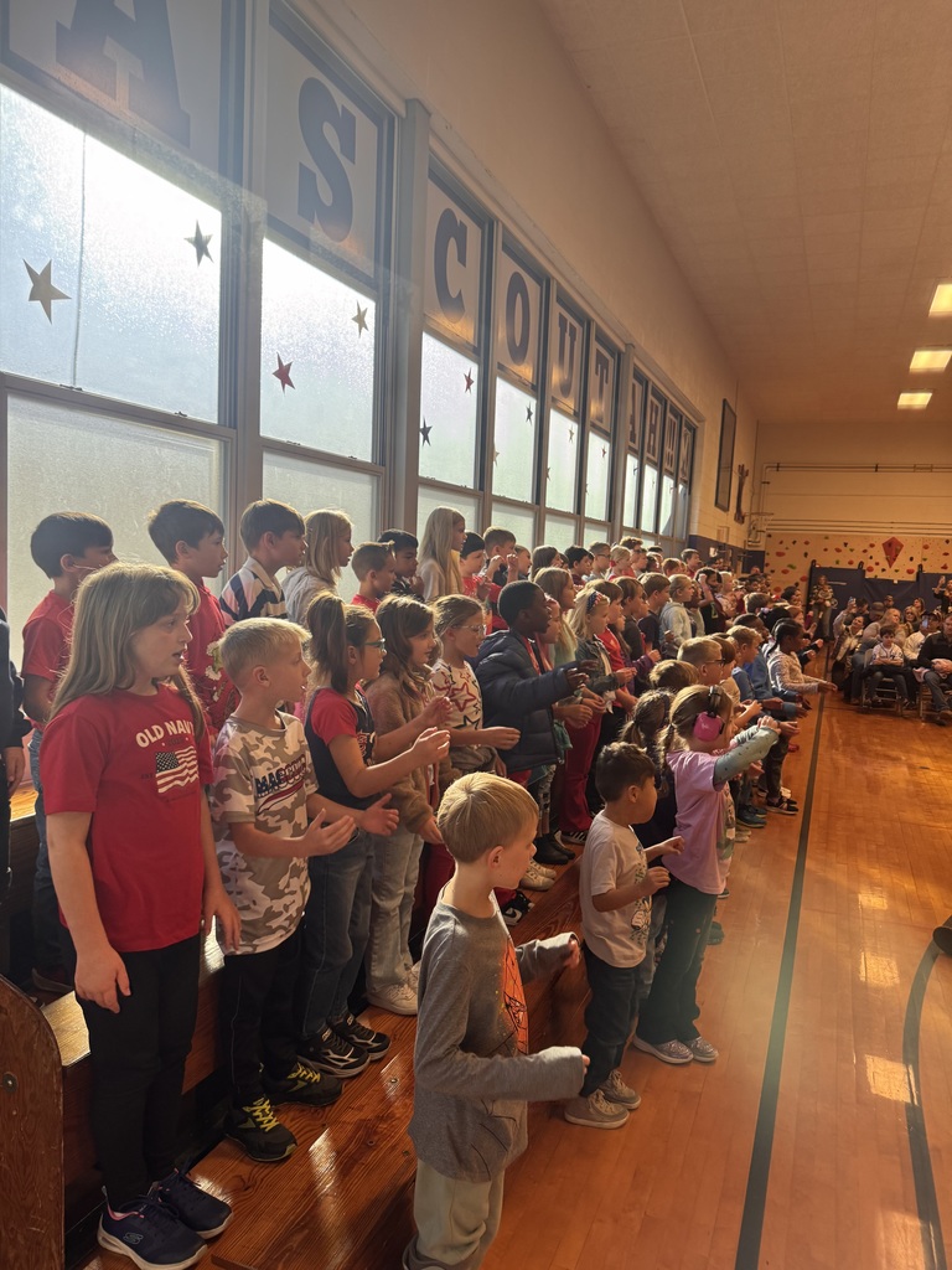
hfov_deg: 56.8
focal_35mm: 24
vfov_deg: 71.6
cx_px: 476
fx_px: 880
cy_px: 635
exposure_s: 1/121
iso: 160
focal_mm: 6.76
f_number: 1.78
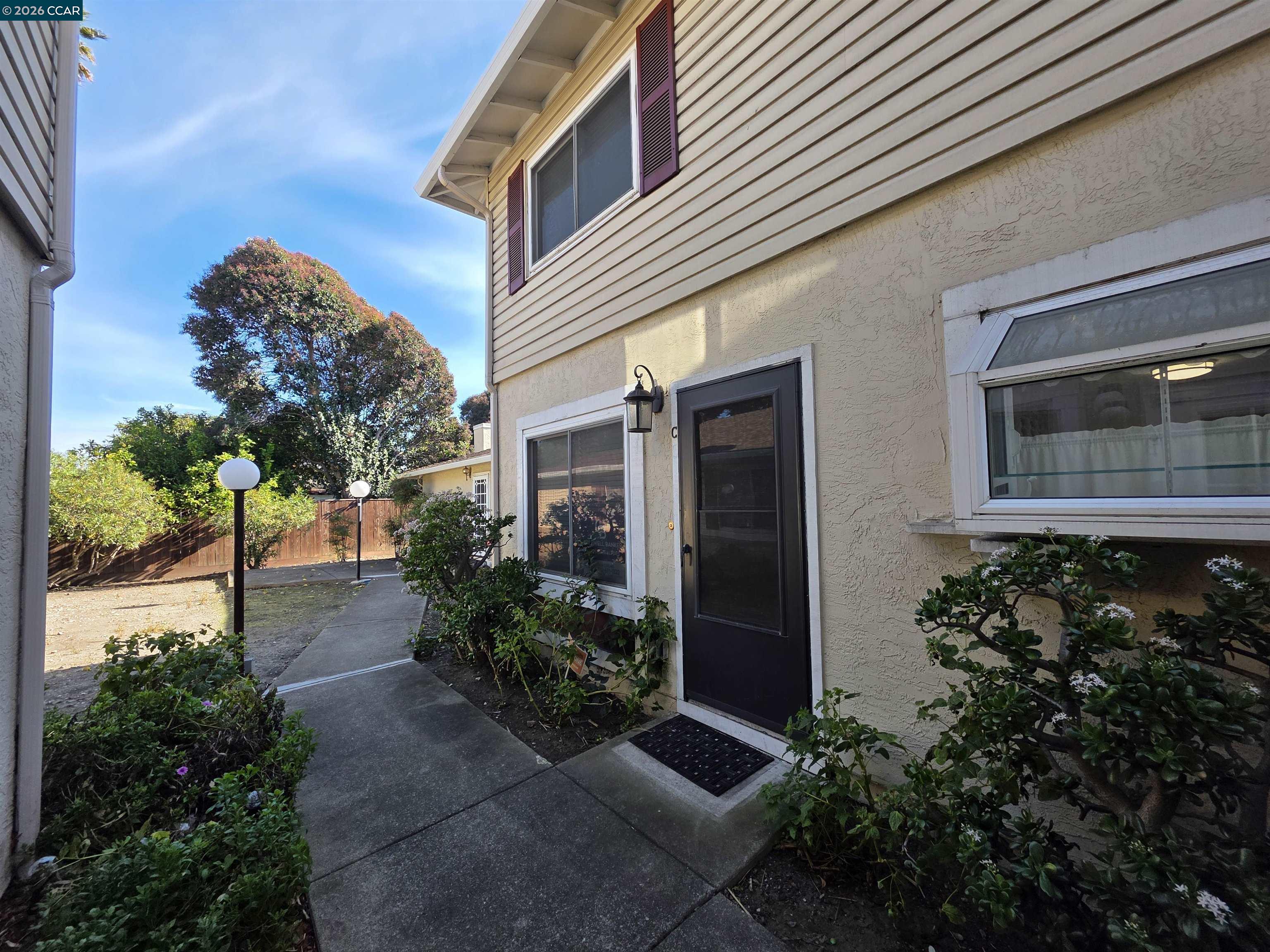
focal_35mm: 13
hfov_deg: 106.2
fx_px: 477
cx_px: 635
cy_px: 476
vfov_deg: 89.9
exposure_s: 1/548
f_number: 1.9
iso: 40
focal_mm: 2.2
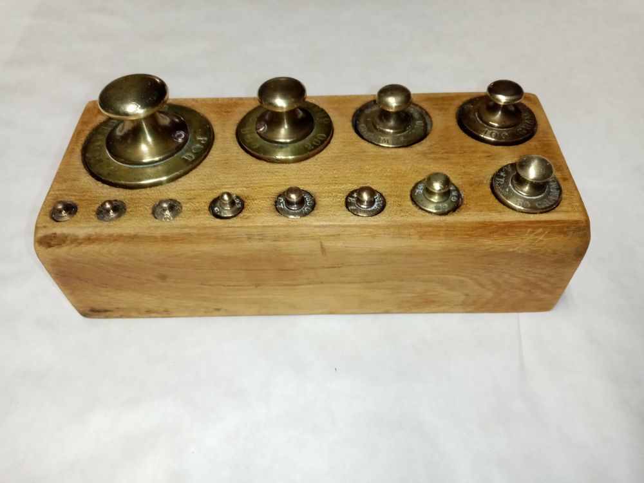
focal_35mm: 26
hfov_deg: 67.3
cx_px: 322
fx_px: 484
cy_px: 242
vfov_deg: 53.1
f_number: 1.8
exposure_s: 1/33.3
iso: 463
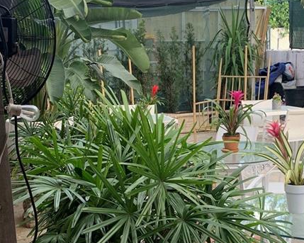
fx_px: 639
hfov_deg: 26.7
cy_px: 208
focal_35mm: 71
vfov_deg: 21.2
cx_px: 188
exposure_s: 1/121
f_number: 1.8
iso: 40
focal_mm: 4.25
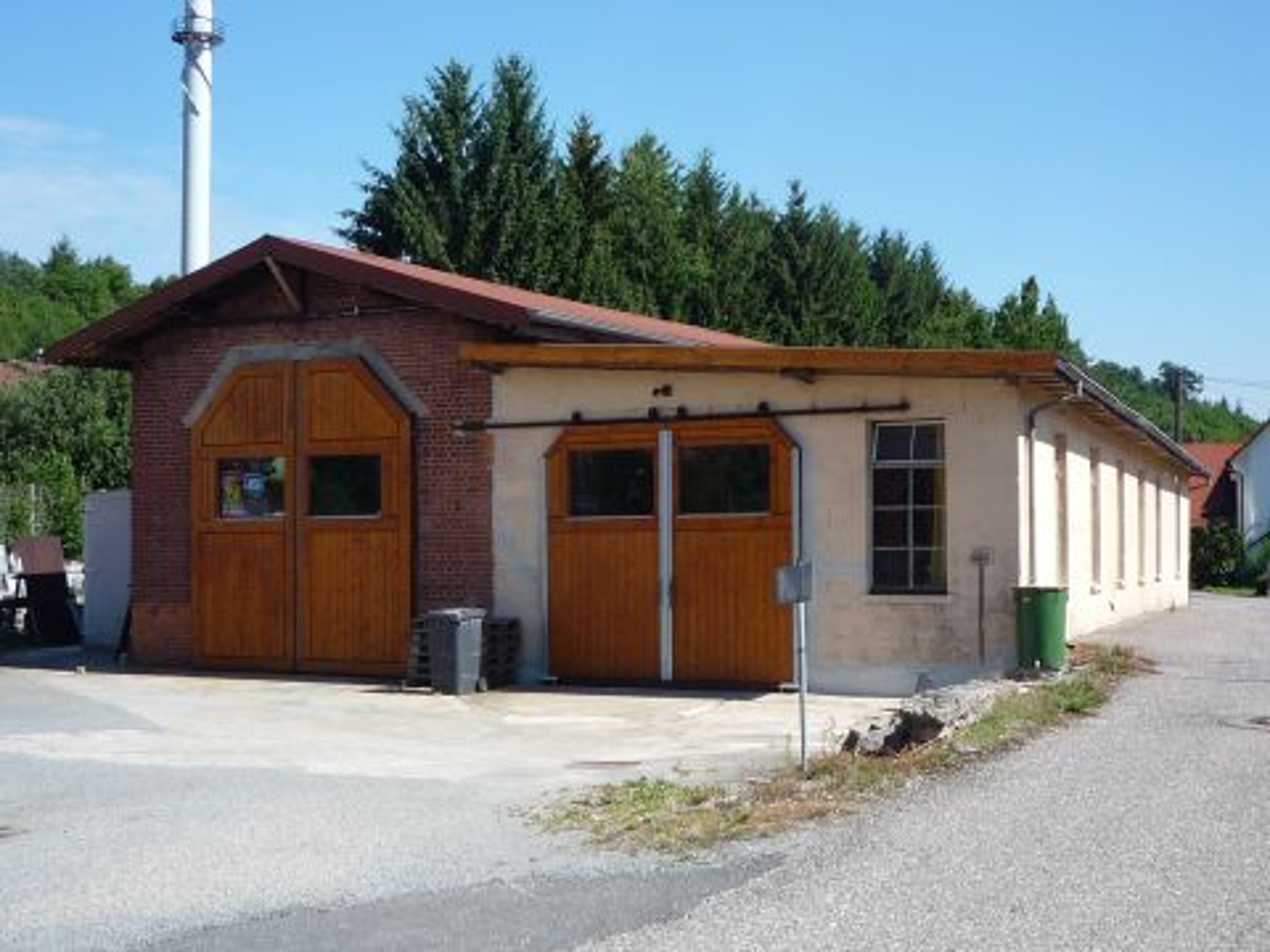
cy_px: 476
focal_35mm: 50
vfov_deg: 29.1
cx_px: 635
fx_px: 1834
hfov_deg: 38.2
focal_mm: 5.2
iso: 100
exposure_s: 1/400
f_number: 4.5
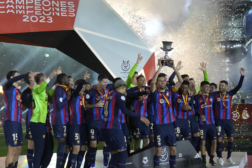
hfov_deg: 41.9
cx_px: 128
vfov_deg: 28.6
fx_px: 329
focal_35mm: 47
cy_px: 94
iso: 3200
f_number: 3.2
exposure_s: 1/1250
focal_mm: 40
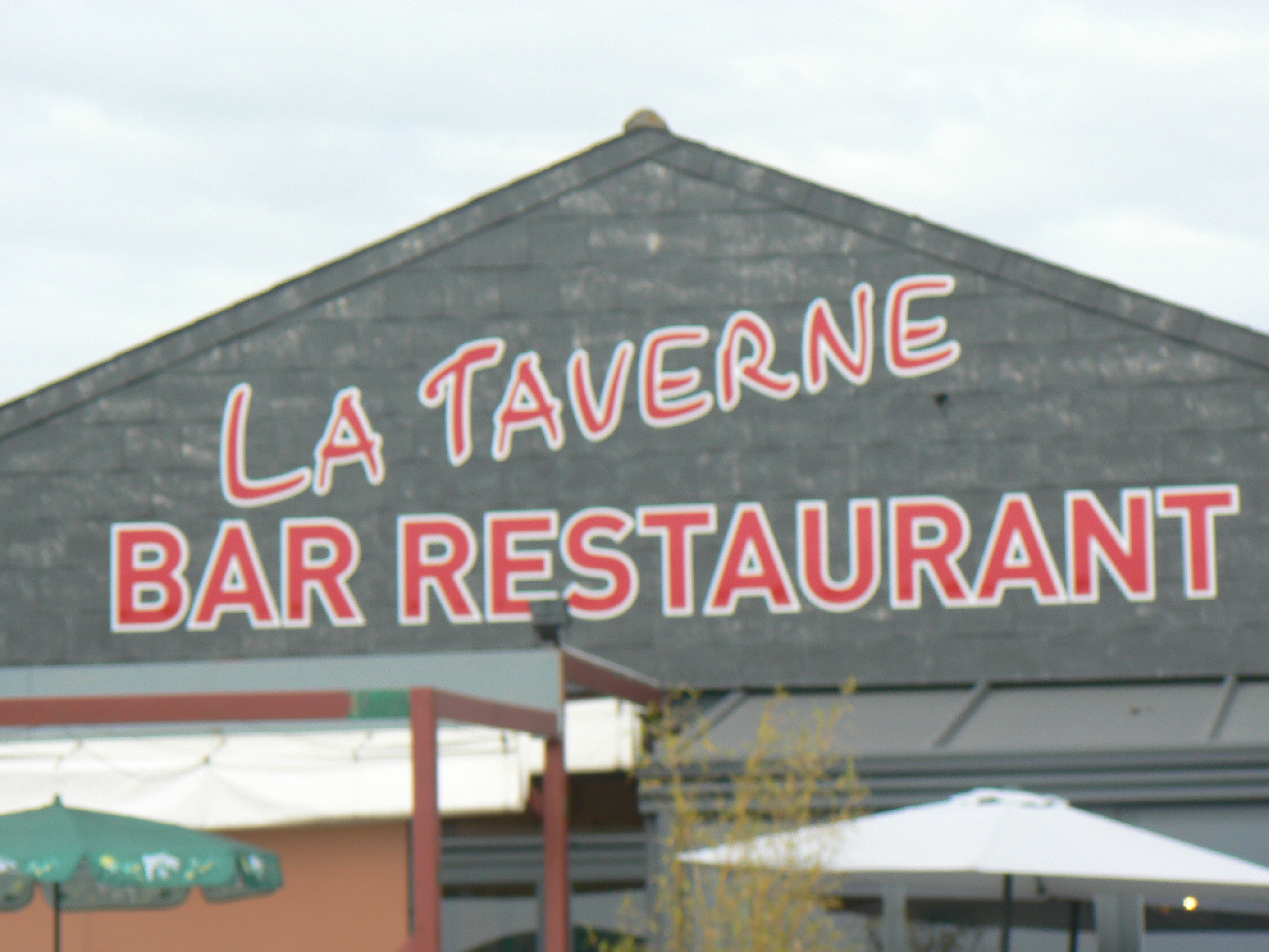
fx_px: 5389
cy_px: 476
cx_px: 634
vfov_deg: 10.1
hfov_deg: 13.4
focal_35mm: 147
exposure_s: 1/500
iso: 80
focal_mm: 24.6
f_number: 4
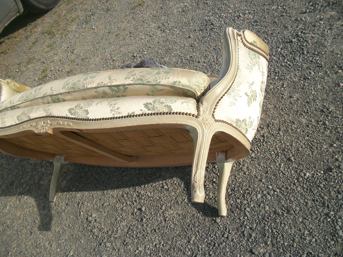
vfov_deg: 44.2
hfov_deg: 56.8
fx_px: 317
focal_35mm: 32
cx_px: 172
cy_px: 128
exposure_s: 1/200
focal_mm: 5.7
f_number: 8.8
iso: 80
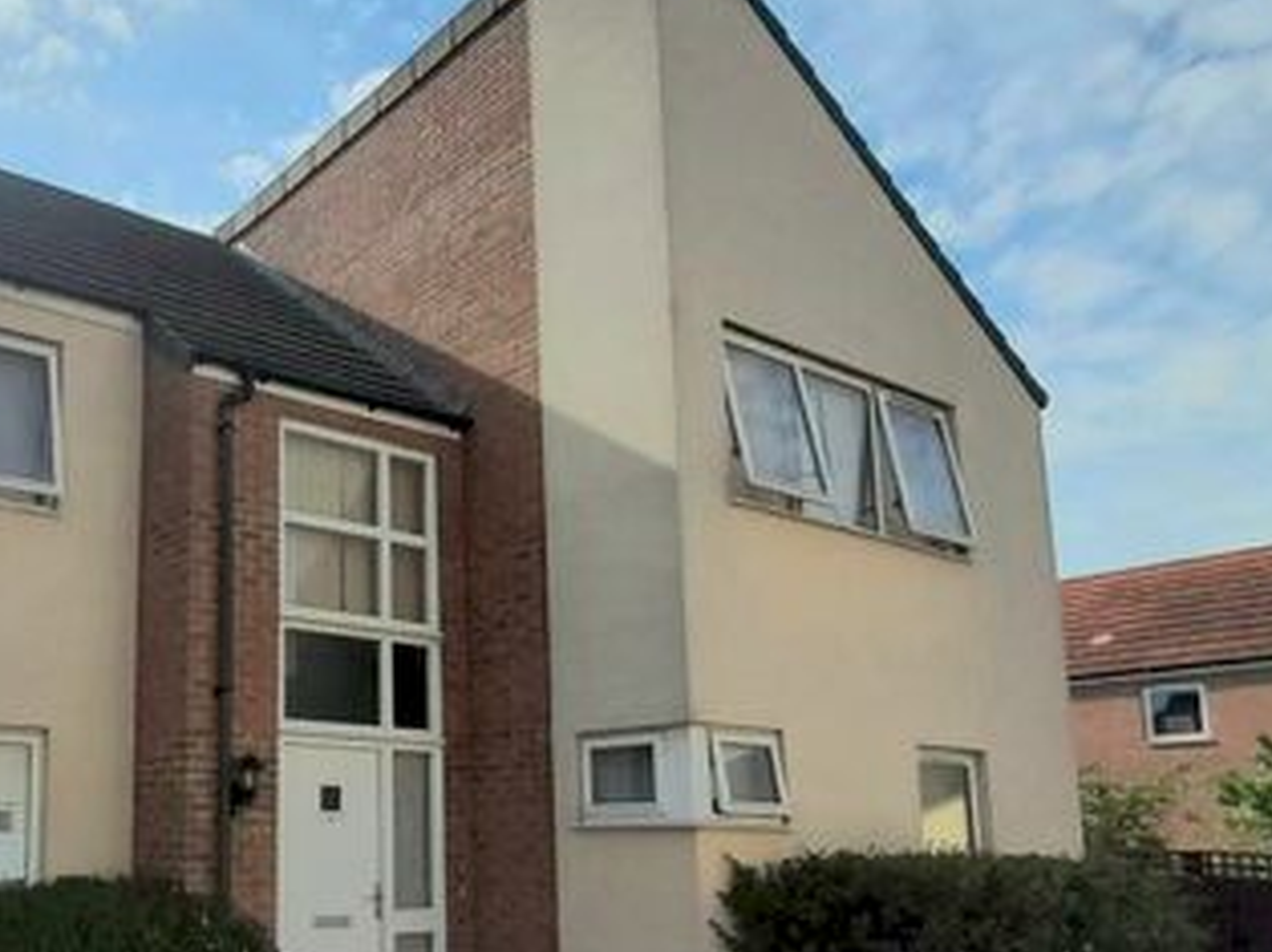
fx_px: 1065
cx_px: 211
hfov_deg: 56.1
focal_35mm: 29
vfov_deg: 47.5
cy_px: 626
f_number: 2.2
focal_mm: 1.42
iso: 40
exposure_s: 1/2000
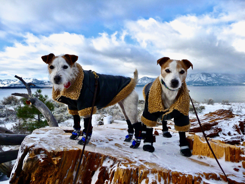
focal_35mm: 28
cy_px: 92
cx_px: 122
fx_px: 198
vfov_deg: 49.7
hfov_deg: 63.4
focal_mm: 4.7
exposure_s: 1/500
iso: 100
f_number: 3.3
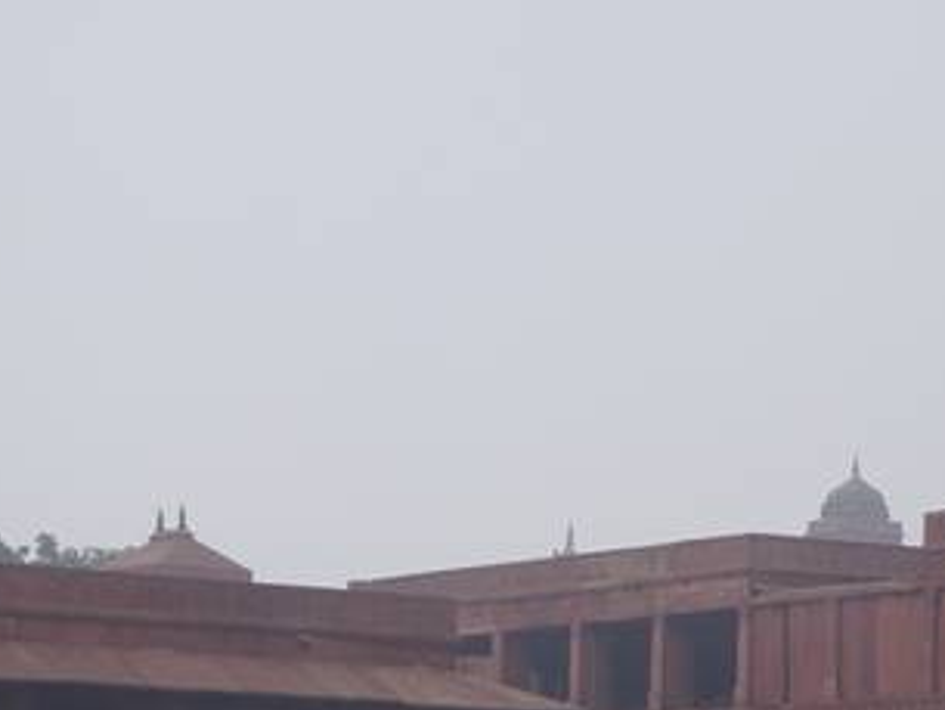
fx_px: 5353
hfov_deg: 10.0
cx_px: 967
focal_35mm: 196
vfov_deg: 7.6
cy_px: 586
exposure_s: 1/200
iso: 80
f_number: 5
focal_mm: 14.12
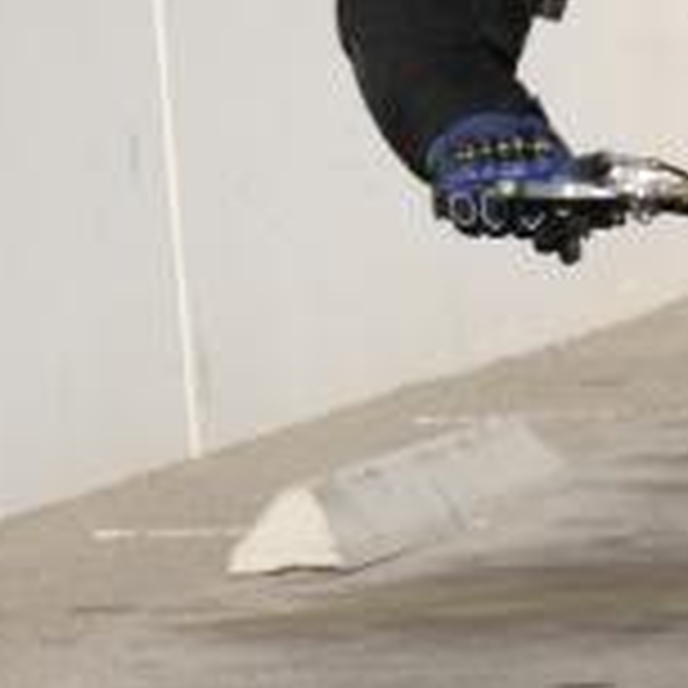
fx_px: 10524
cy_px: 542
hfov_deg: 3.7
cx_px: 1192
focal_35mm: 468
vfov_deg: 3.7
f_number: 9
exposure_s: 1/500
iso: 200
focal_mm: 70
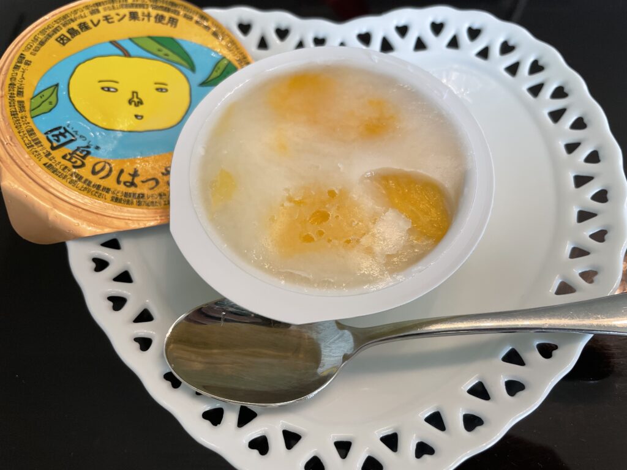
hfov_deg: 67.3
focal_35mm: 26
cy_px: 235
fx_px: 471
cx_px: 314
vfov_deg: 53.1
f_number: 1.6
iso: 100
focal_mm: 4.2
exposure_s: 1/100
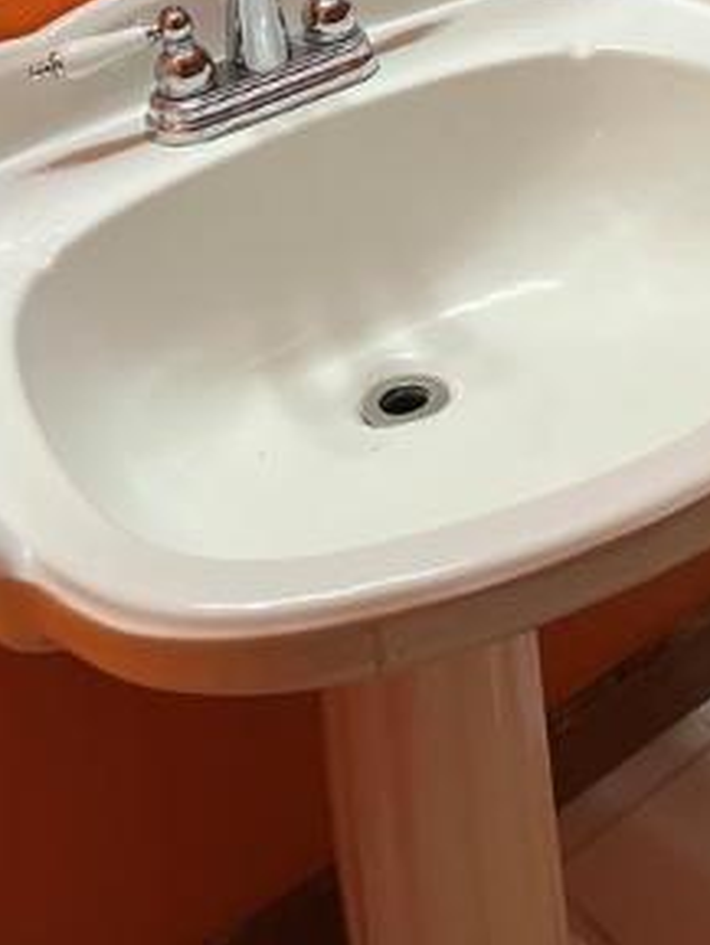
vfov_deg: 26.0
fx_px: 1886
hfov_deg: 20.1
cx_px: 831
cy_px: -98
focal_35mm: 69
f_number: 1.6
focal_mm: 5.1
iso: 125
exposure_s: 1/120
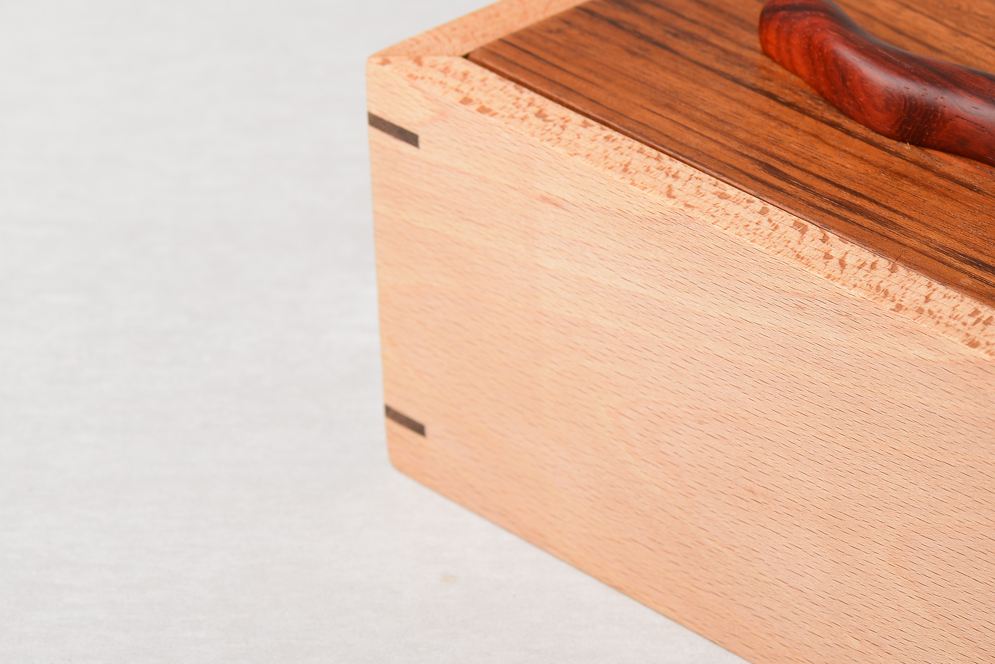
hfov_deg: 9.1
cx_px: 943
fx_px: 6193
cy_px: 309
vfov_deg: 6.1
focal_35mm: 224
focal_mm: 105
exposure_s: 1/200
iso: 100
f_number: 11
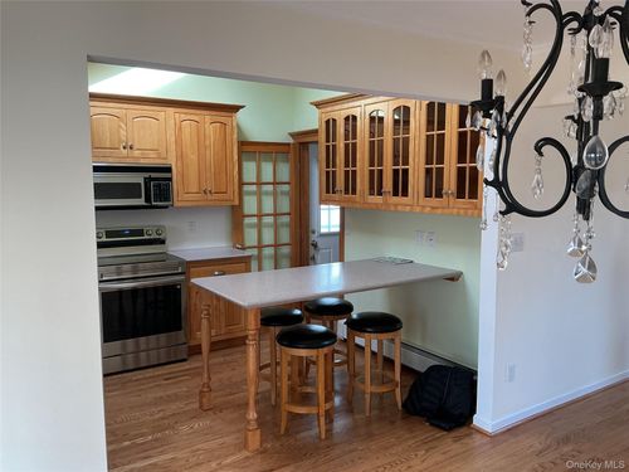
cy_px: 236
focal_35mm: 29
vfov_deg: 48.2
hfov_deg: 61.7
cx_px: 314
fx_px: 527
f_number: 1.8
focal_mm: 3
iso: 80
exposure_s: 1/60
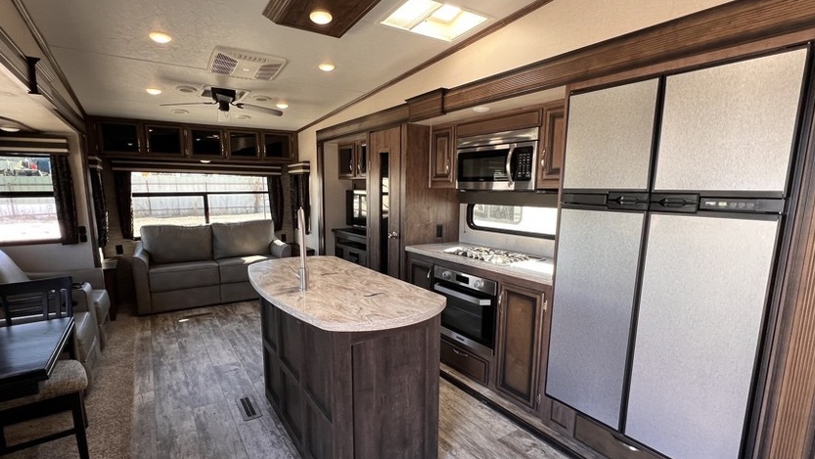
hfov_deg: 95.9
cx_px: 389
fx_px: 367
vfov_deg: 63.8
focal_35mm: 17
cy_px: 250
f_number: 1.8
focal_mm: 1.57
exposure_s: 1/99
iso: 160
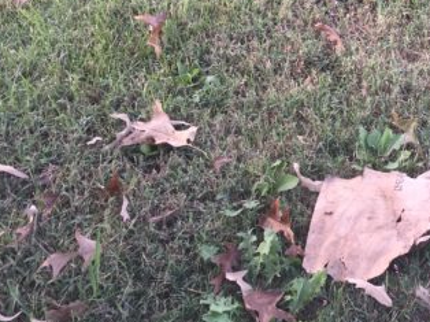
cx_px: 472
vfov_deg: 20.2
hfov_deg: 25.4
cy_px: 25
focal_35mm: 71
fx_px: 881
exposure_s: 1/60
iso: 32
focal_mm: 4.15
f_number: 2.2
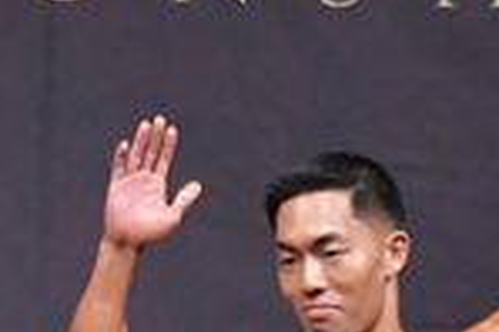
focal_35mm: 1053
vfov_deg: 1.3
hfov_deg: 2.0
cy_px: 778
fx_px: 14580
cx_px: -72
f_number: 5.6
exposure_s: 1/400
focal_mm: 135
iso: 6400
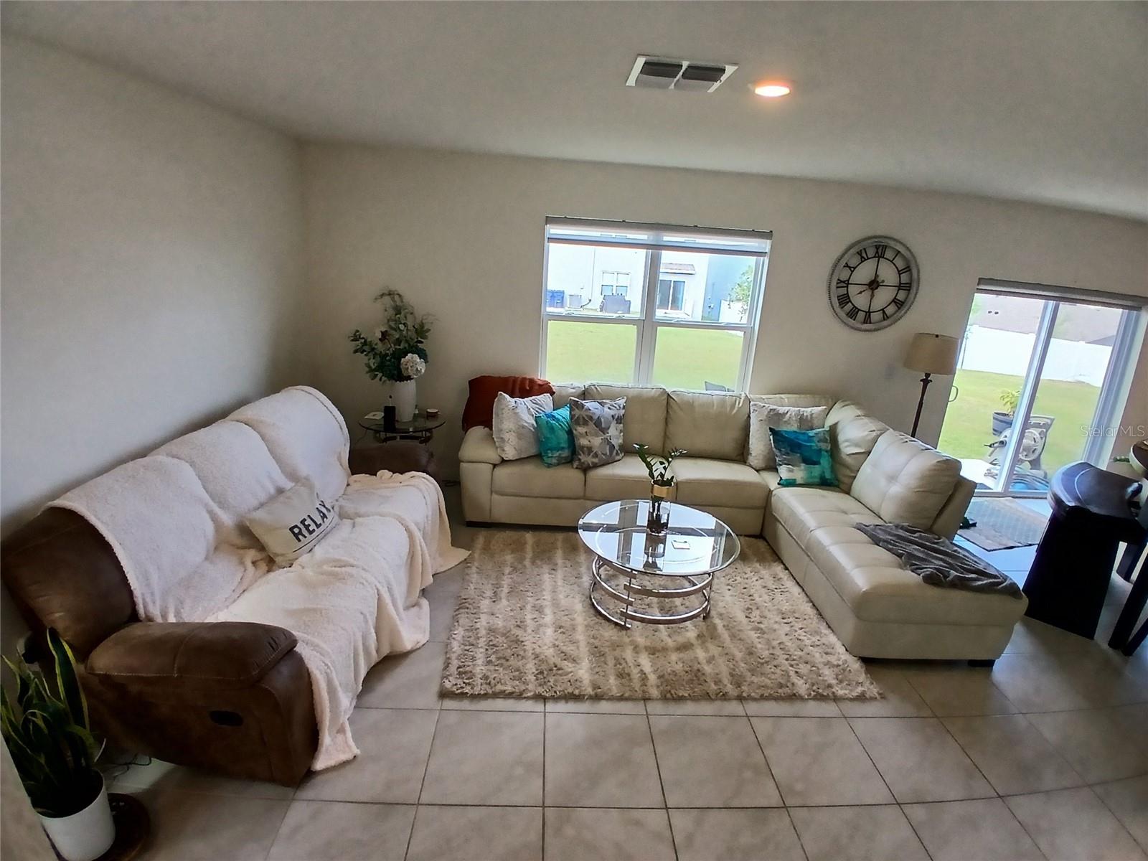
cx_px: 574
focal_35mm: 17
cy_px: 430
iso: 64
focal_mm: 1.4
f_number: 2.2
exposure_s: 1/60
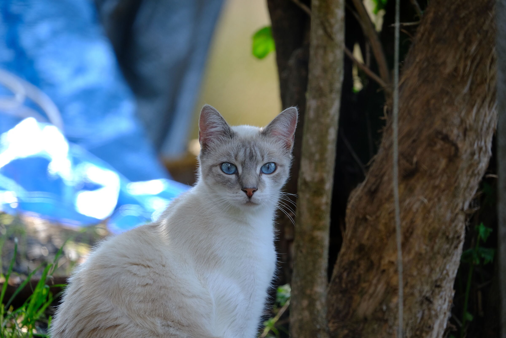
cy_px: 169
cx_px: 253
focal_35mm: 272
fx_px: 3823
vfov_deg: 5.1
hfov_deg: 7.6
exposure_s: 1/160
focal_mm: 181.1
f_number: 5.6
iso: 500
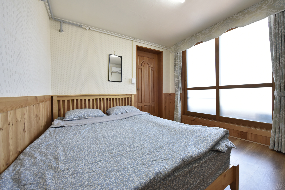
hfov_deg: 104.2
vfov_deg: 81.3
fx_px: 111
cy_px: 95
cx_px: 142
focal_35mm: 14
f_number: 9.5
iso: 2000
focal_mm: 14
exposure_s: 1/90
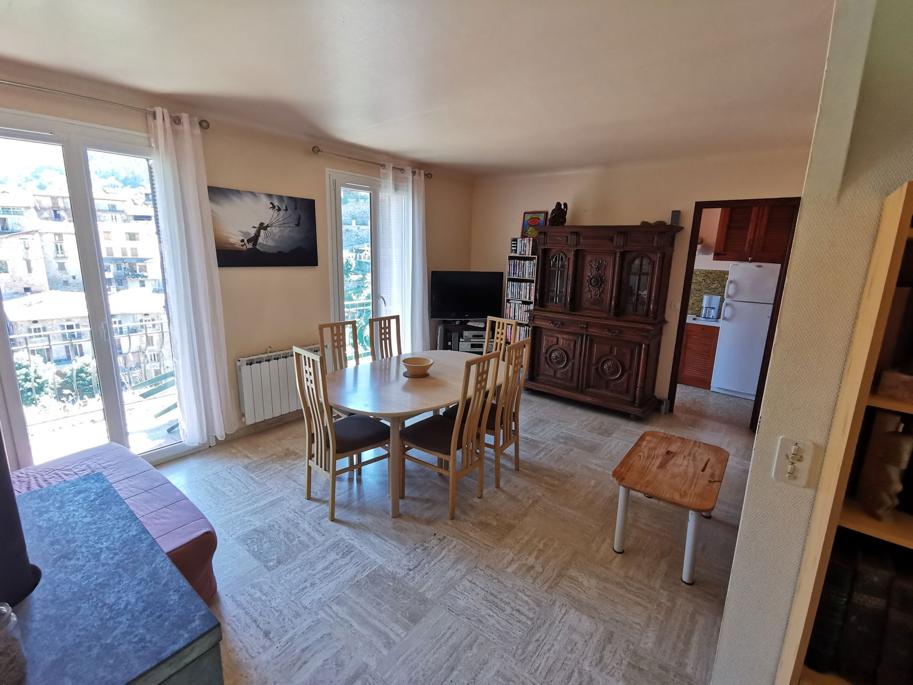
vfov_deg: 78.1
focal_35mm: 16
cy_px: 342
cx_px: 456
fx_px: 422
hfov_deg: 94.5
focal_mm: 2.35
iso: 250
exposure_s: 1/50
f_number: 2.2
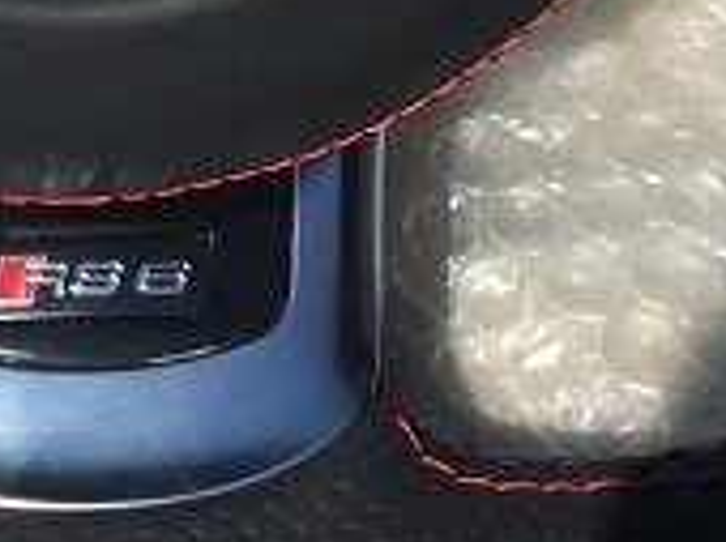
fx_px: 3791
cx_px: 26
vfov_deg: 7.6
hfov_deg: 10.9
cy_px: -802
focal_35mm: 181
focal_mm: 4.12
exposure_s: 1/3731
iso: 40
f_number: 2.2
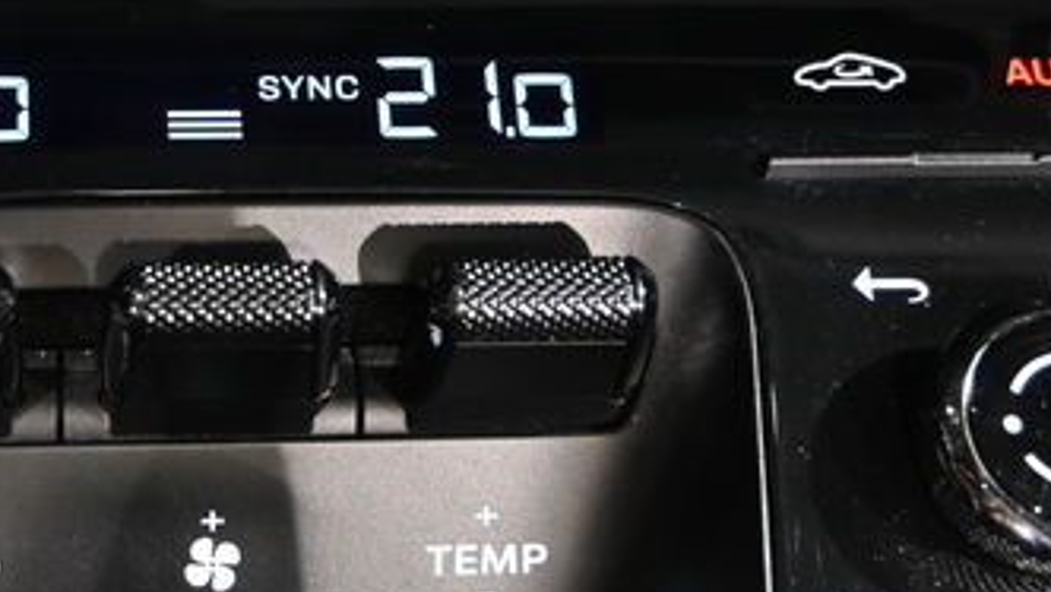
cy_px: 332
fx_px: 2230
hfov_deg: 25.8
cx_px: 149
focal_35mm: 80
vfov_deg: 15.1
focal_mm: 22
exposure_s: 1/40
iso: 1600
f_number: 4
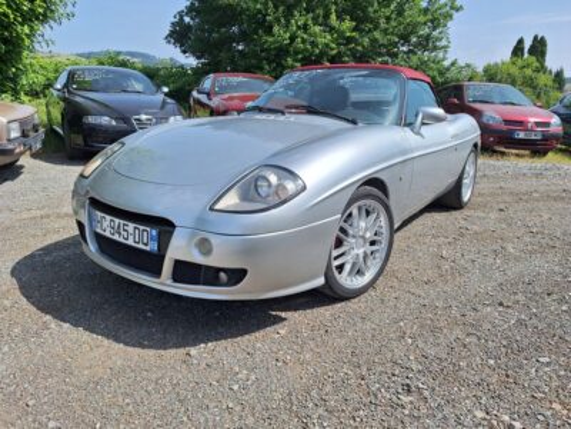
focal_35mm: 23
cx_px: 286
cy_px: 214
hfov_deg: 73.9
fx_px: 379
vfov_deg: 58.9
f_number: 1.8
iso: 40
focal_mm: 5.54
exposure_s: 1/3268
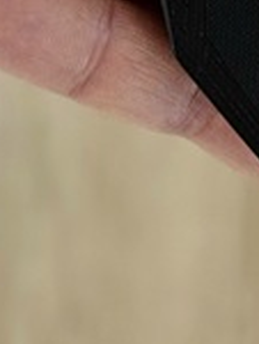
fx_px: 975
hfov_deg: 15.1
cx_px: 151
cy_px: -264
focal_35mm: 98
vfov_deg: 16.8
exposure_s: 1/50.3
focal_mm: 6.3
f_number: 1.7
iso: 640
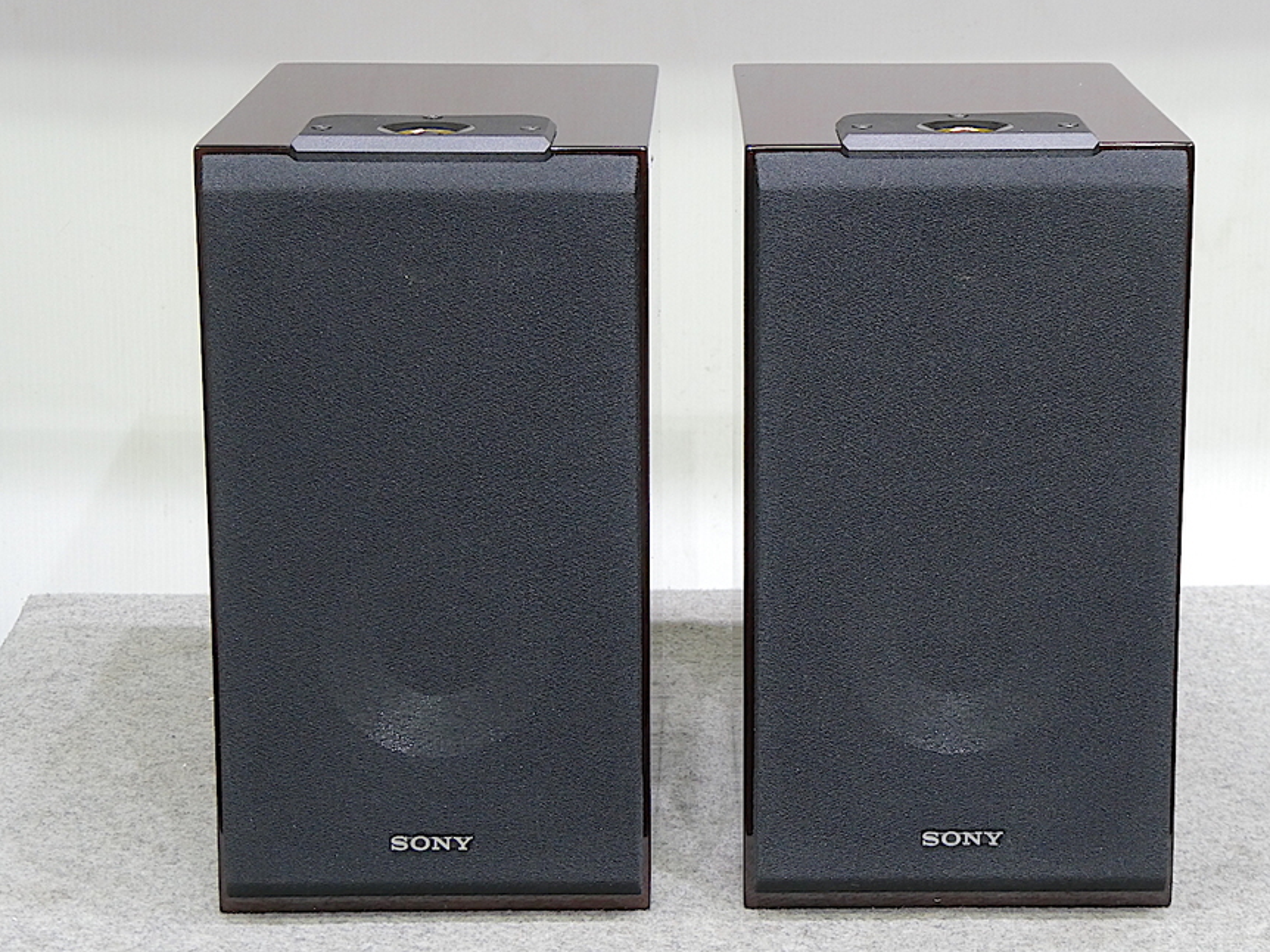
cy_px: 473
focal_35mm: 88
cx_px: 698
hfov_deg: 22.3
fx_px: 3228
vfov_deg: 16.8
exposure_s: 1/6
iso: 200
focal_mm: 14.1
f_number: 4.7
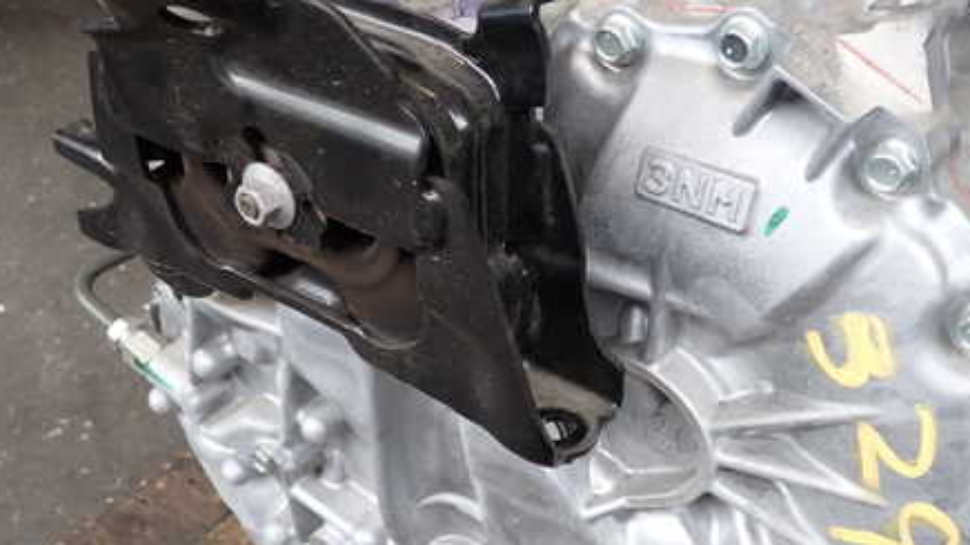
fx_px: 1157
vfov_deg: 26.5
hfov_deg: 45.4
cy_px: 303
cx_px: 550
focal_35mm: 45
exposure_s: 1/125
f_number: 2.3
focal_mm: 5.4
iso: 200
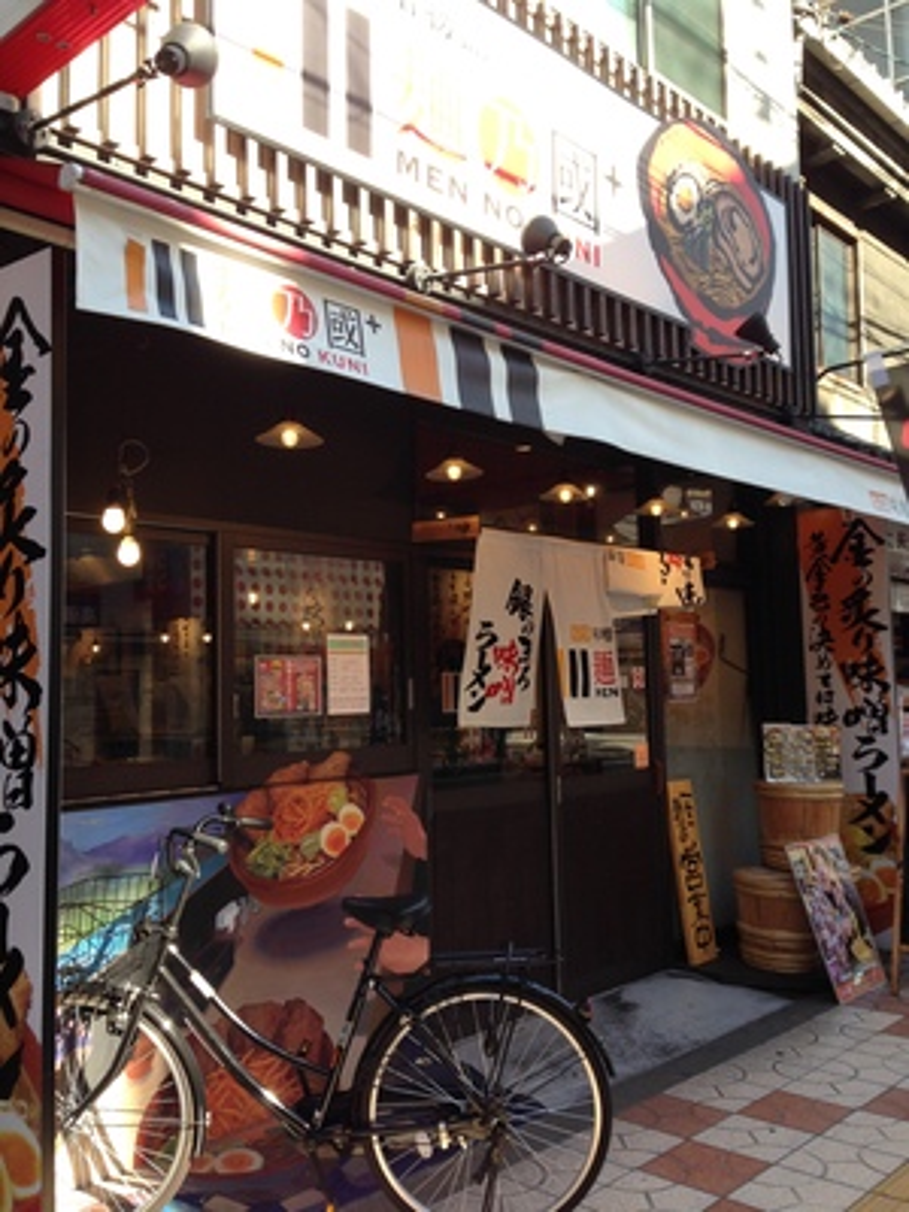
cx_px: 454
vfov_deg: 55.4
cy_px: 606
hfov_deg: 42.9
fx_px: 1155
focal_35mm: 33
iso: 50
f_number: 2.4
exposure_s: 1/219
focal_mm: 4.12
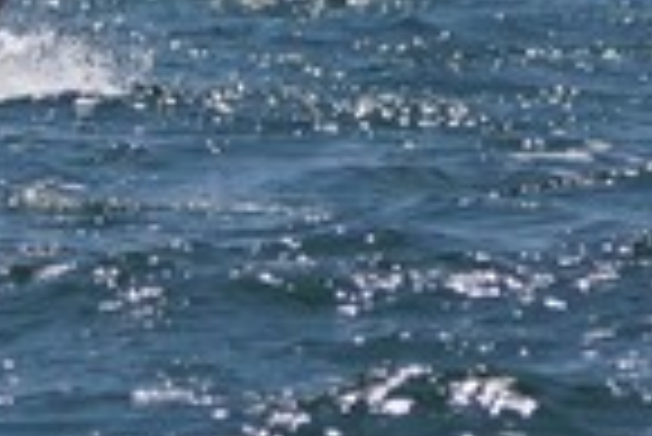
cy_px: -533
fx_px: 36530
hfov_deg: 1.0
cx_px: -706
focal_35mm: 2015
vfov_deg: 0.7
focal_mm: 244
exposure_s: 1/1600
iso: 125
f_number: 5.6
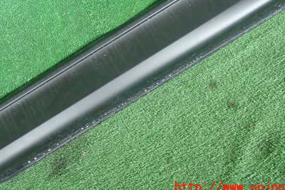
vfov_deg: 25.8
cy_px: 55
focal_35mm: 52
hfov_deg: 38.2
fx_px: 412
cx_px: 128
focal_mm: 6.86
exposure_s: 1/160
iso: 640
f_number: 2.7
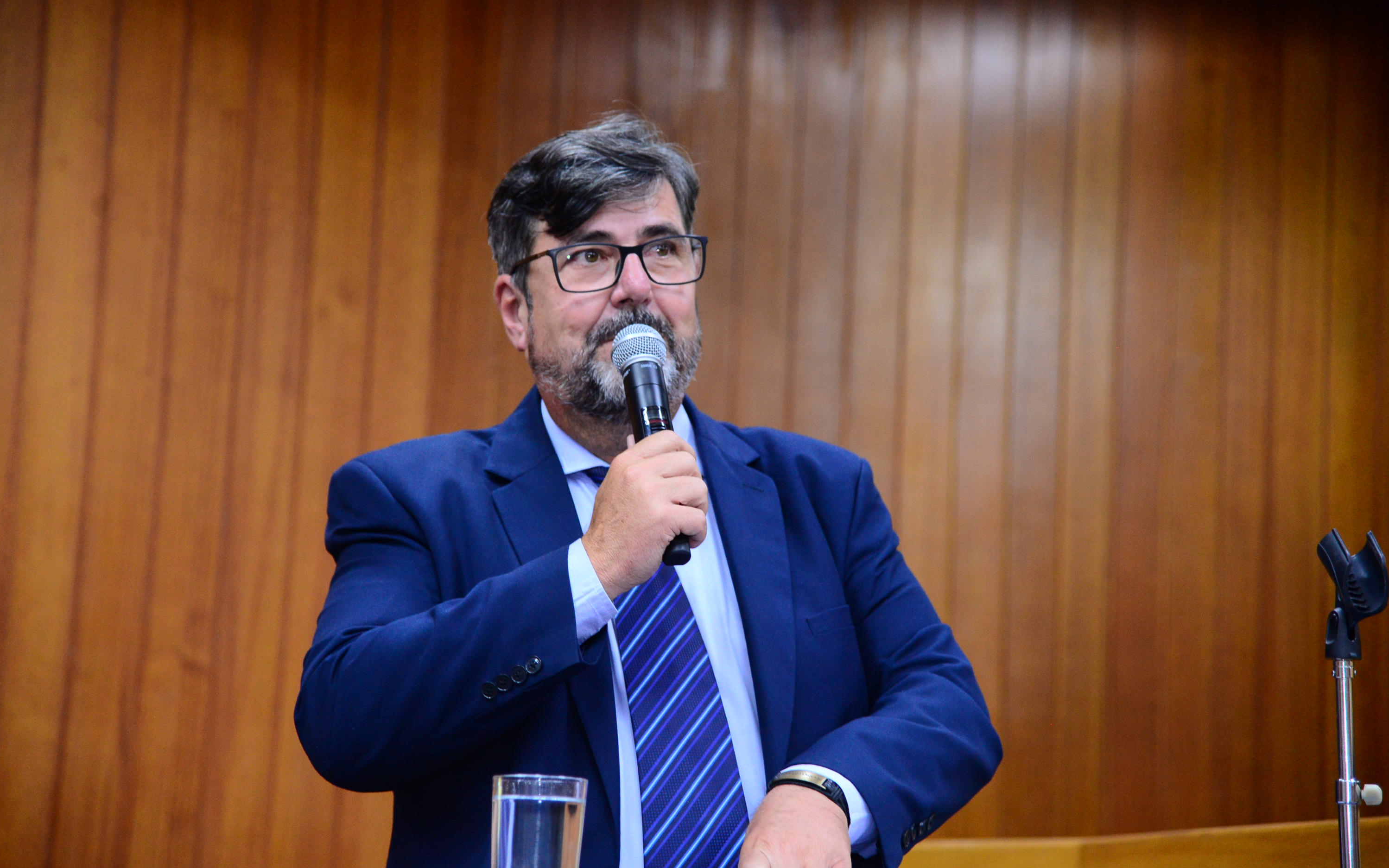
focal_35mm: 88
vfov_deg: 14.8
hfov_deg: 23.6
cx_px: 693
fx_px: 3331
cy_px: 439
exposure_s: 1/80
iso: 2500
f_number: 4
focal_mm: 86
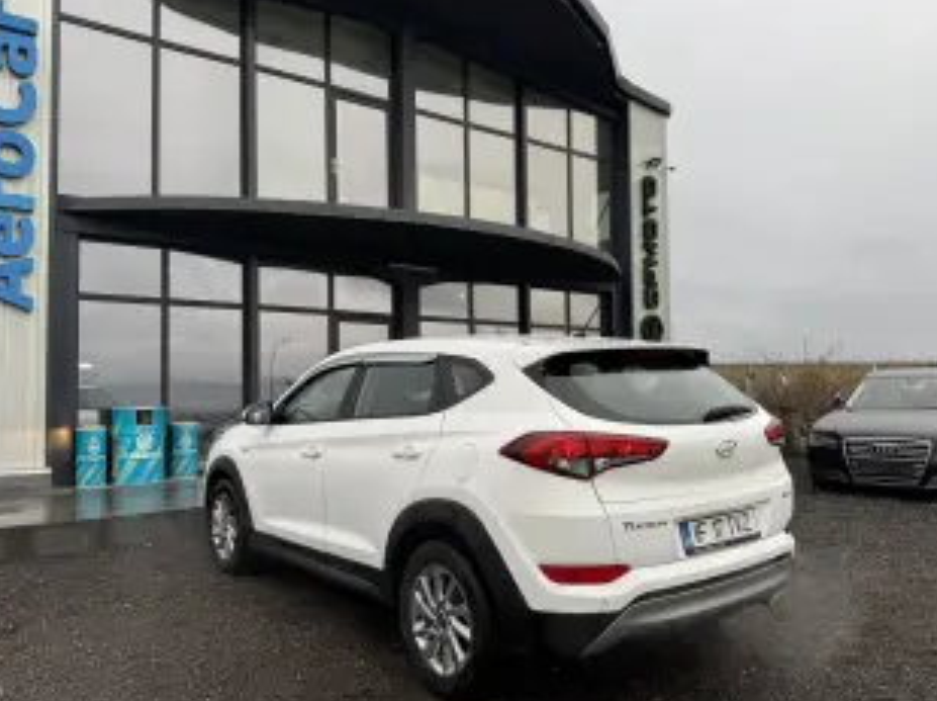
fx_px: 757
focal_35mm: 28
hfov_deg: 63.5
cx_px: 464
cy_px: 349
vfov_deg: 49.7
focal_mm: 6.76
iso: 80
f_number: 1.78
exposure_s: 1/572
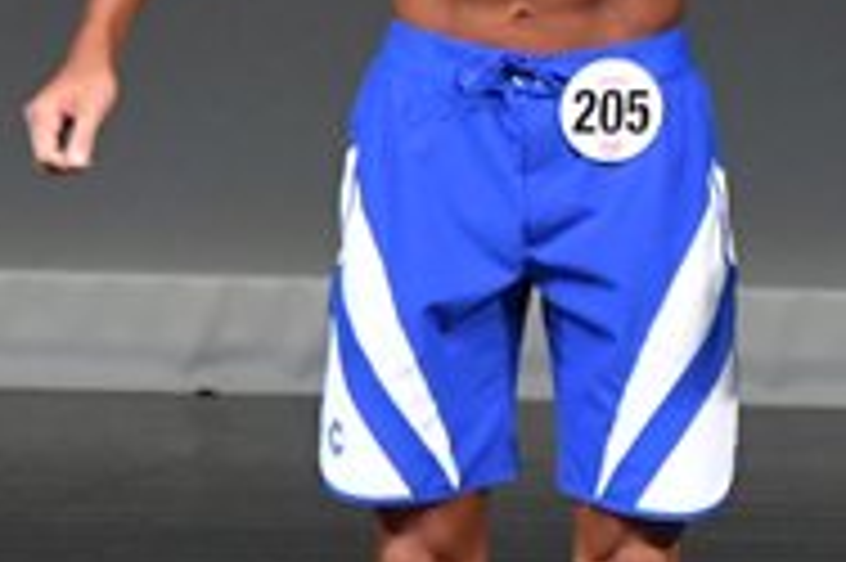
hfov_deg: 1.6
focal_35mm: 1296
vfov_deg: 1.1
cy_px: -49
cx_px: 911
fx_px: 30429
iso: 4000
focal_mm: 210
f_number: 5.6
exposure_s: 1/400
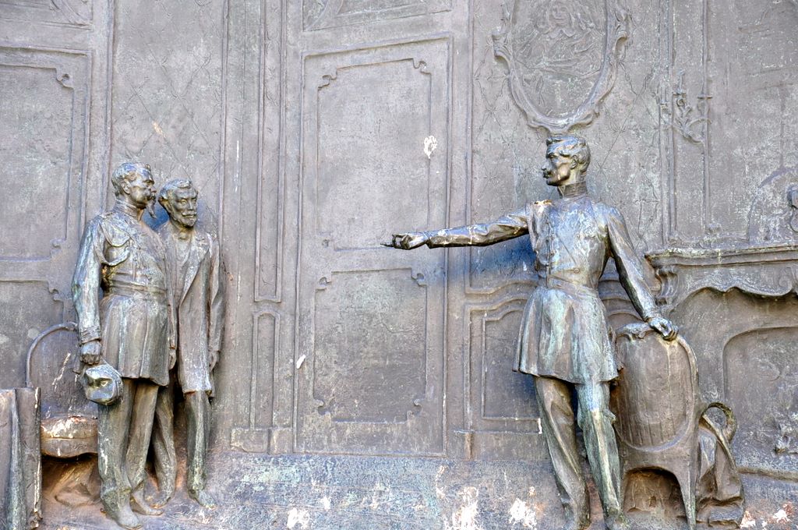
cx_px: 399
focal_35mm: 128
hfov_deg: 16.1
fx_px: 2823
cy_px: 265
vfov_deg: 10.7
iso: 400
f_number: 8
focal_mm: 85
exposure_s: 1/60
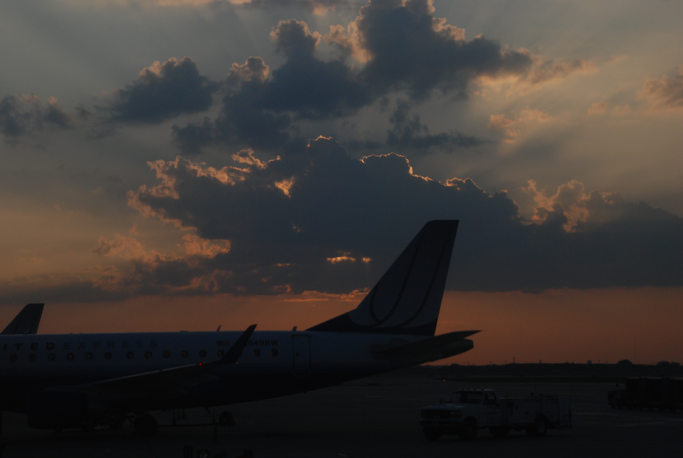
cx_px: 342
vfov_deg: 15.3
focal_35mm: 90
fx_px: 1711
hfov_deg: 22.6
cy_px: 229
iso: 320
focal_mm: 60
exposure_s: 1/500
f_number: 9
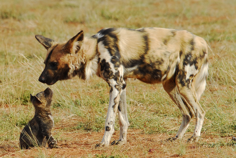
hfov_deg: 4.6
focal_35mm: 450
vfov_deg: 3.1
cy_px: 79
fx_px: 2954
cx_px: 118
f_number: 9
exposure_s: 1/320
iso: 400
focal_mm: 300
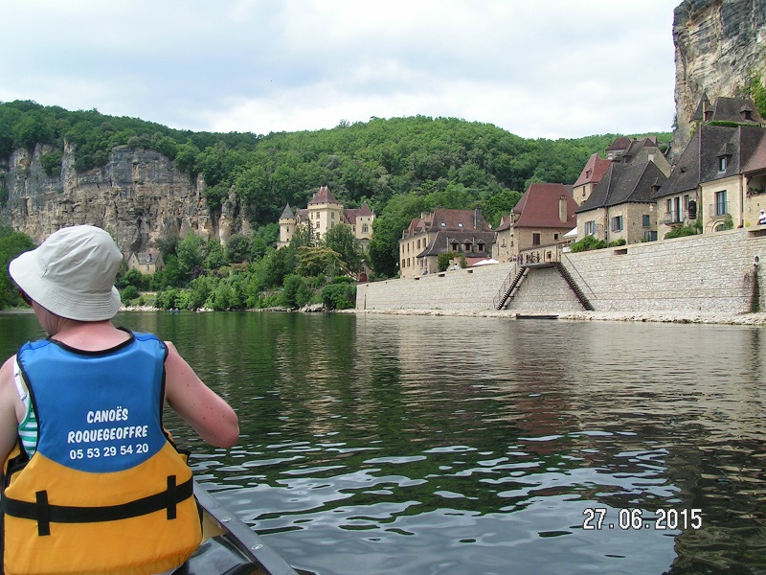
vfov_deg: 37.7
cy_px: 288
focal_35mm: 38
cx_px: 383
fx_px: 841
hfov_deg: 49.0
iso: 50
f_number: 5.6
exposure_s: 1/320
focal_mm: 5.8
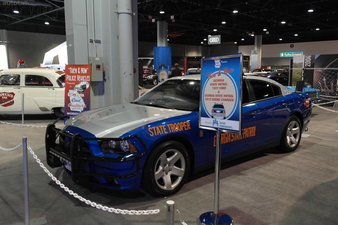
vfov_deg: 43.6
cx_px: 169
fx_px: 282
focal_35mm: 30
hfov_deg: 61.9
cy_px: 112
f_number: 3.5
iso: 400
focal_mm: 20
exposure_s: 1/25
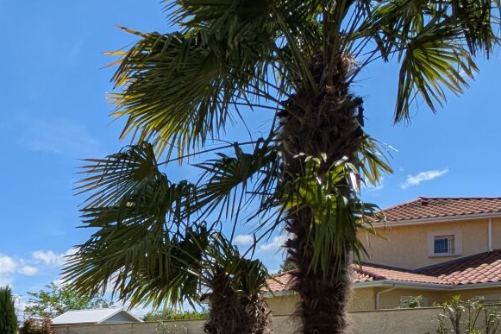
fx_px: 431
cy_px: 343
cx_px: -59
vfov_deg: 37.3
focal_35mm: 31
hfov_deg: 44.6
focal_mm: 2.23
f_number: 1.95
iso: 38
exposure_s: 1/2381
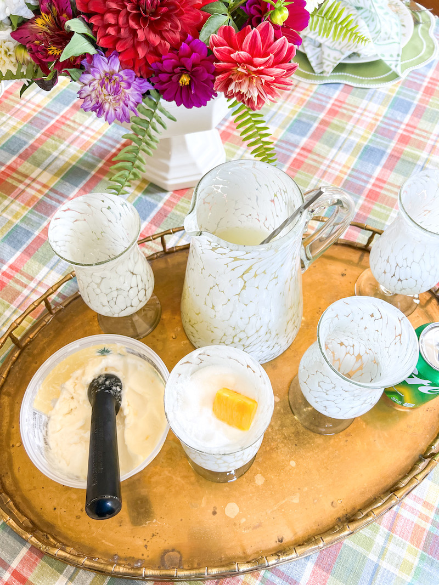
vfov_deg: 67.3
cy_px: 292
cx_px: 220
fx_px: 440
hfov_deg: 53.1
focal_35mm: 26
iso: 100
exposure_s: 1/120
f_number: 1.5
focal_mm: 5.7
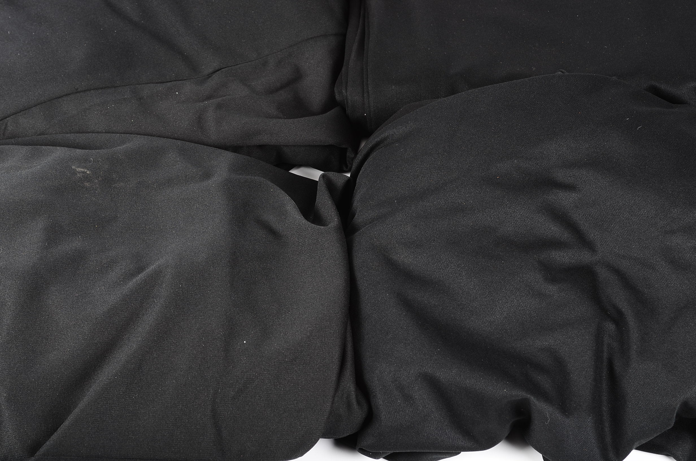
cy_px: 230
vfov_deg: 17.4
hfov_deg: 26.0
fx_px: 1505
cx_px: 348
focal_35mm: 78
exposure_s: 1/250
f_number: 7.1
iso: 100
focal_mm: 52
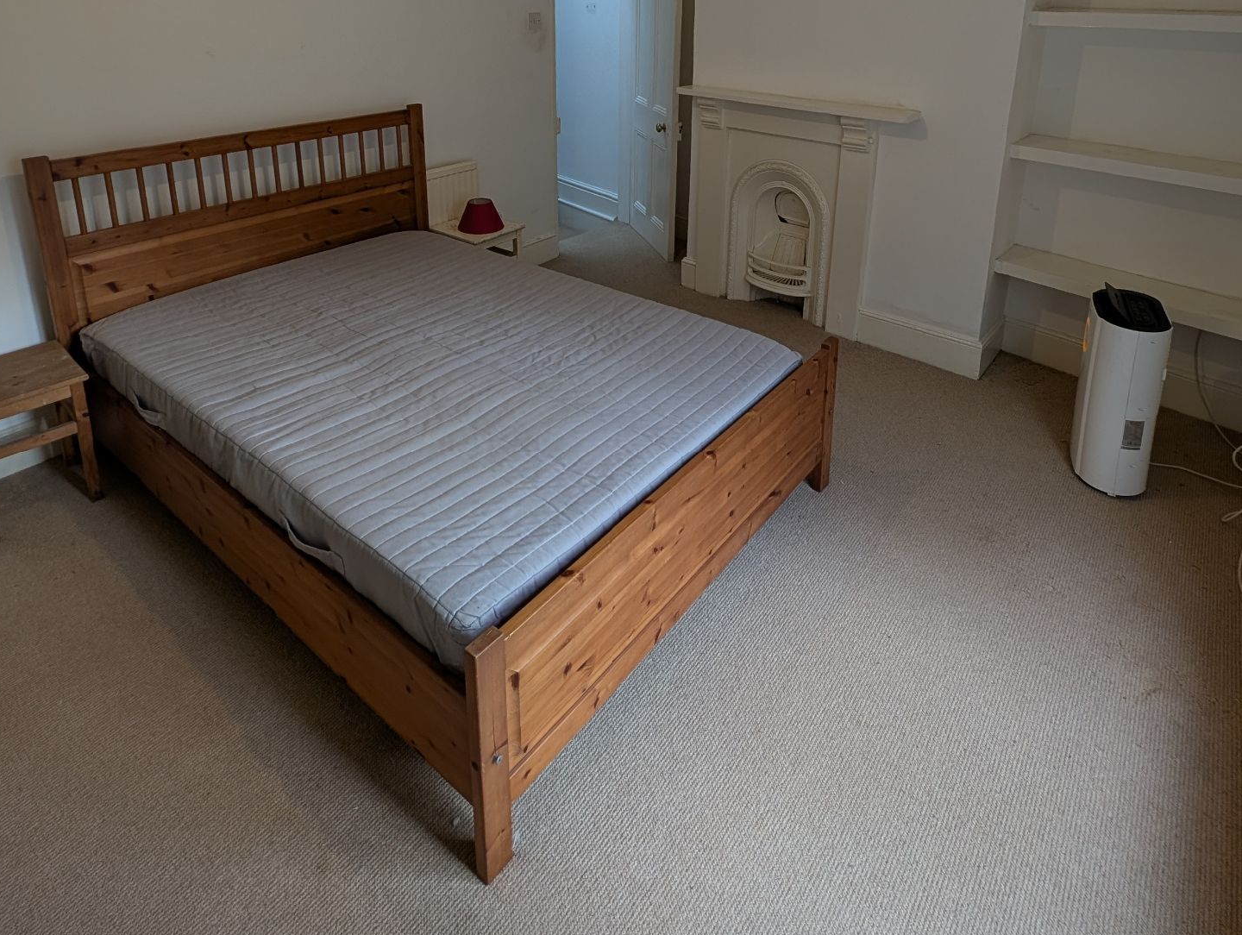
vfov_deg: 60.9
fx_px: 719
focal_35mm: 20
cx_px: 609
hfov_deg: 81.7
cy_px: 193
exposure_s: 1/41.7
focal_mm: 2.23
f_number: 1.95
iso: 41
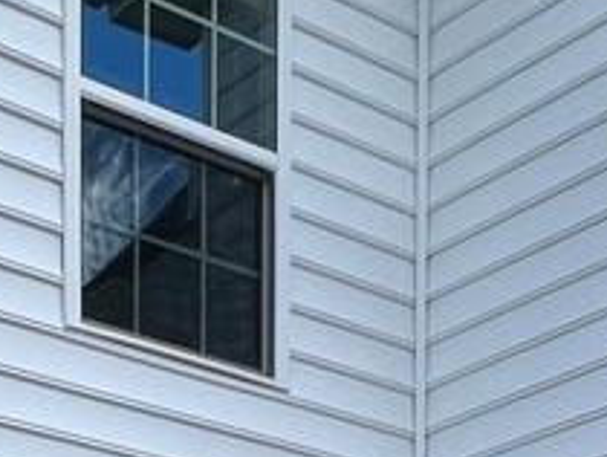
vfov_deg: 12.4
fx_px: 1562
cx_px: -66
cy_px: 1157
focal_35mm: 89
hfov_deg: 20.9
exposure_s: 1/1004
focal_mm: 1.57
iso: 32
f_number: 1.8
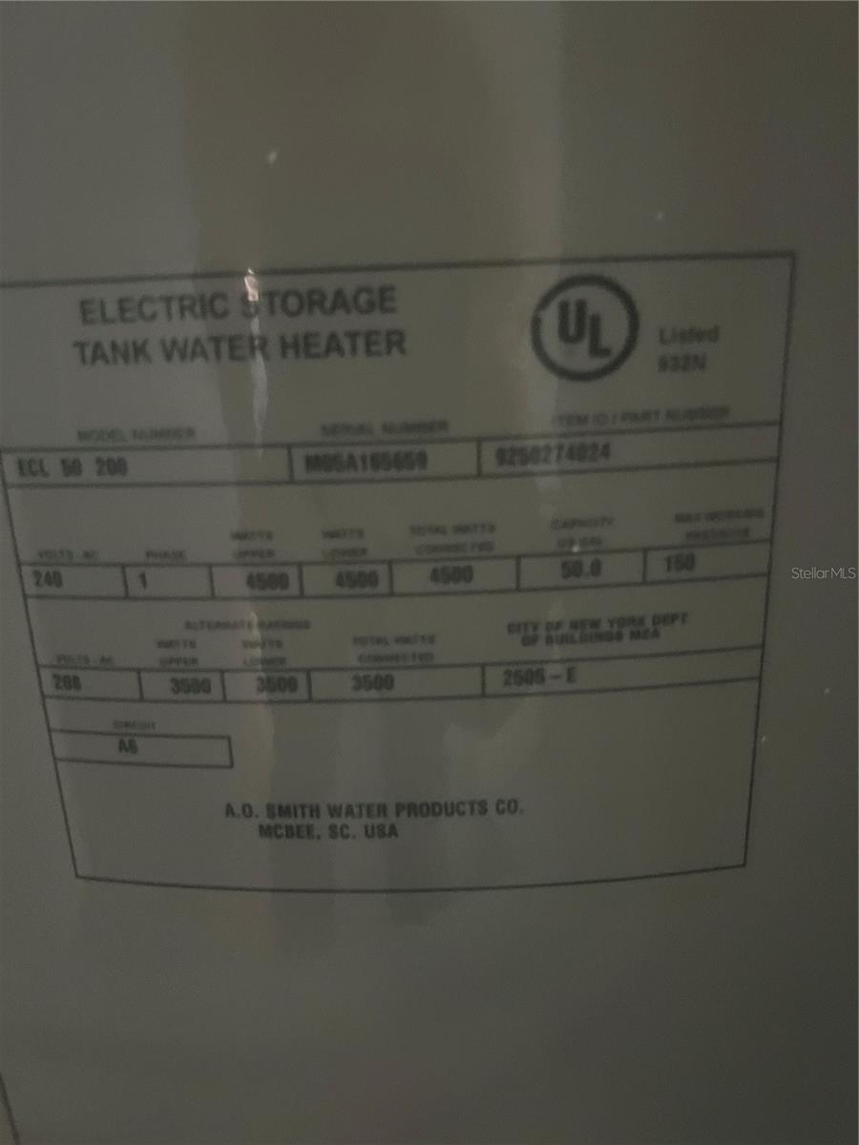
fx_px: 860
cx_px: 430
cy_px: 572
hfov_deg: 53.1
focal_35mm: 26
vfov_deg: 67.3
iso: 1000
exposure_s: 1/30
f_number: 1.5
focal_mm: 5.7
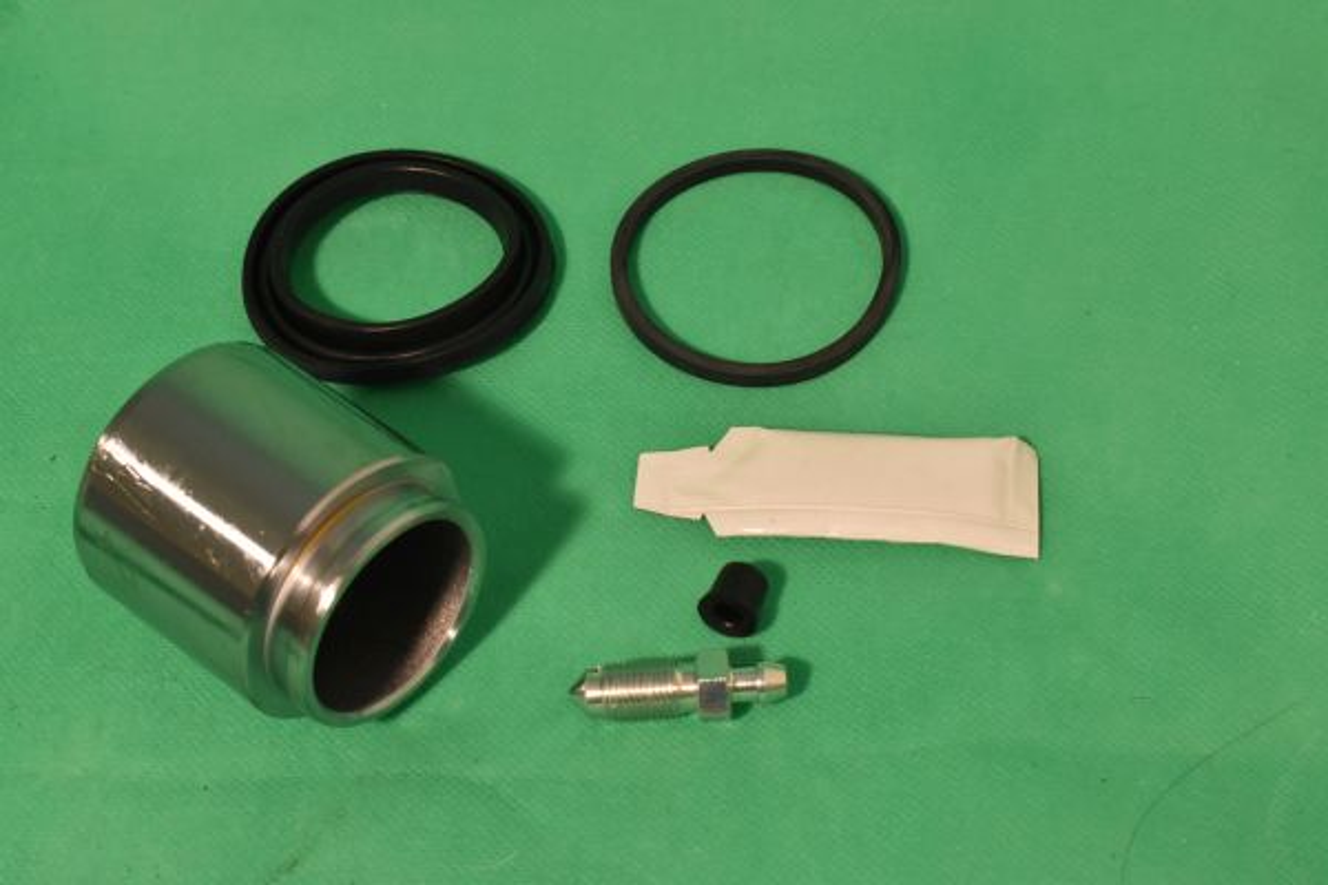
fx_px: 2545
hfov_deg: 29.2
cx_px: 664
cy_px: 442
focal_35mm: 69
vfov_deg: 19.7
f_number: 16
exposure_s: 1/80
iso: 1800
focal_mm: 46
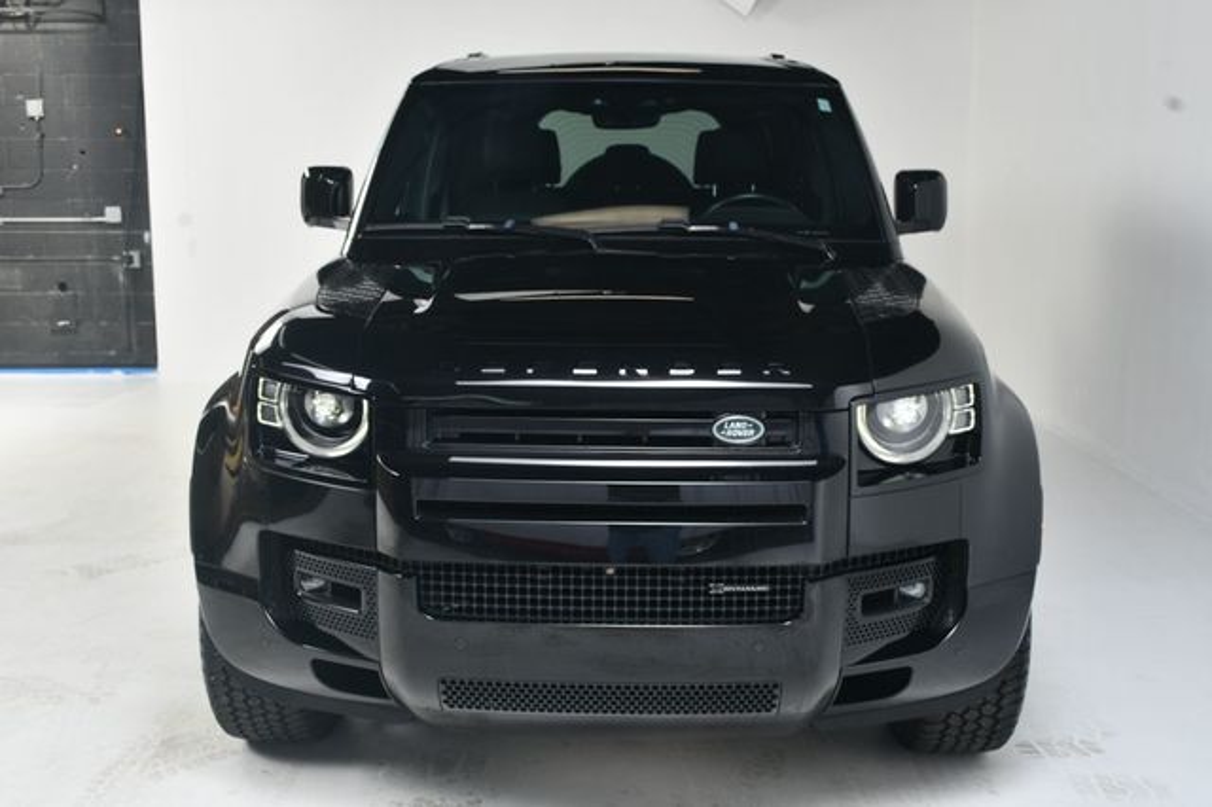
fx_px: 1346
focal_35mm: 40
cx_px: 606
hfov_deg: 48.5
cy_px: 404
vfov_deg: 33.4
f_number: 10
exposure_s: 1/160
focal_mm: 27
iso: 100
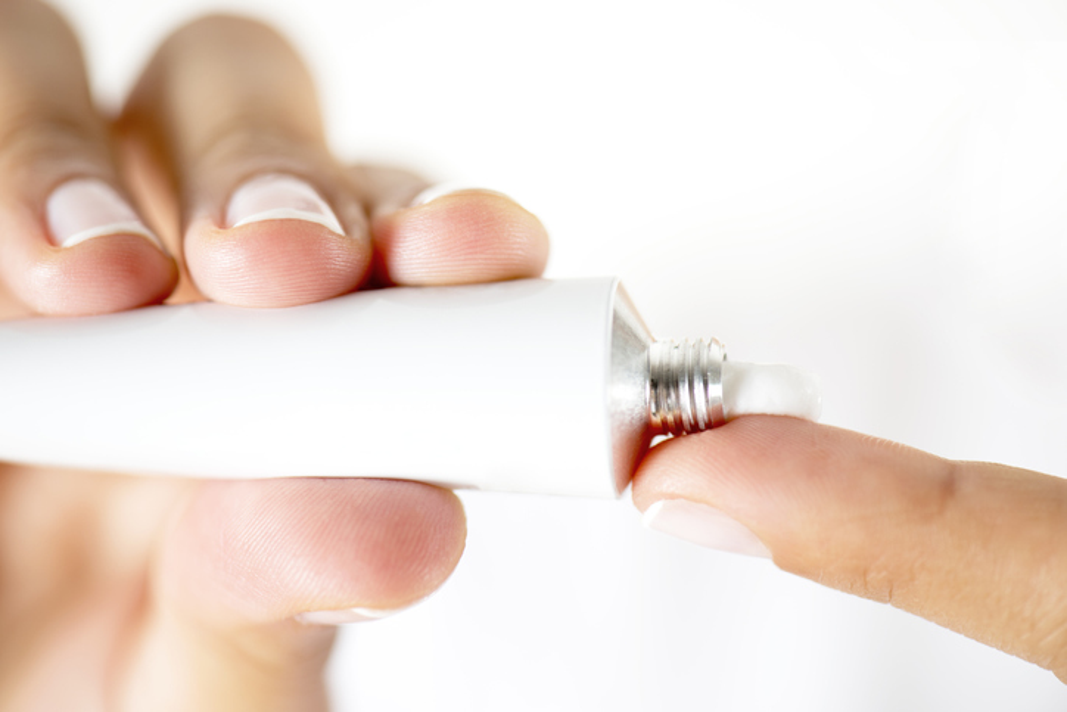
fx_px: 3113
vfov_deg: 13.0
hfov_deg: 19.5
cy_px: 356
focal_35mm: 105
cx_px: 534
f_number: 4.5
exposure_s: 1/160
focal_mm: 105
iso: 100
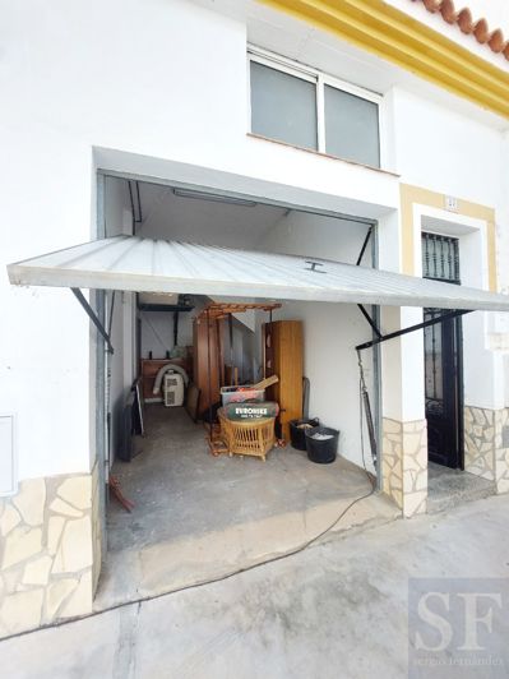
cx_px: 254
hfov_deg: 89.9
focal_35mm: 13
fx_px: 255
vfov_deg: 106.2
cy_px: 340
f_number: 2.2
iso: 50
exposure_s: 1/397
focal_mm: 1.74
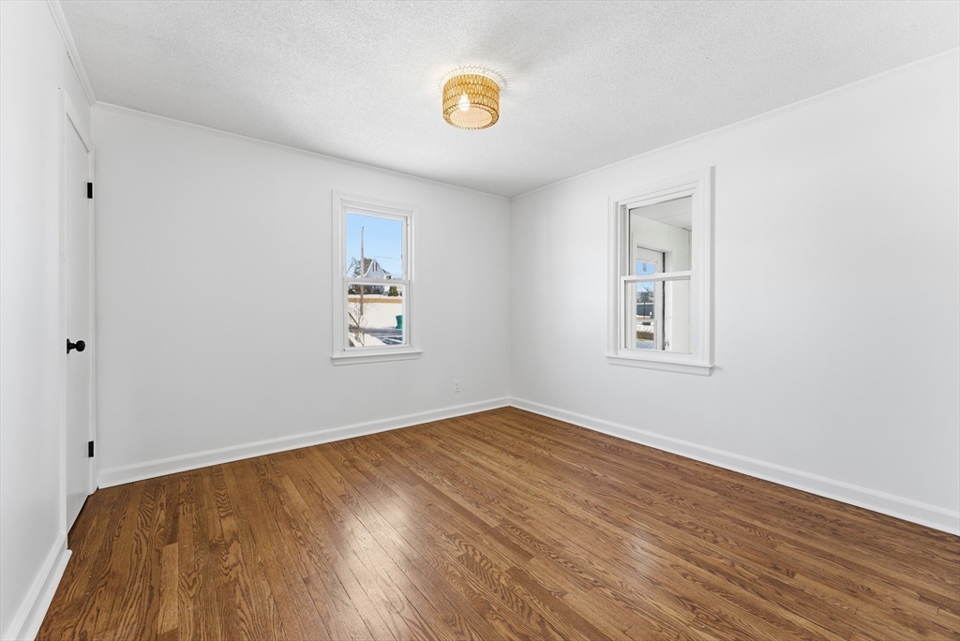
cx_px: 480
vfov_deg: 81.3
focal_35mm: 14
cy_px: 320
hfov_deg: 104.2
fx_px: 374
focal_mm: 14
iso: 100
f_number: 8
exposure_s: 1/30
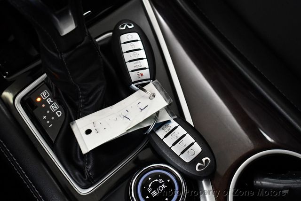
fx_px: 469
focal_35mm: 56
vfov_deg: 24.2
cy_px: 100
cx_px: 150
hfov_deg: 35.6
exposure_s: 1/80
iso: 3200
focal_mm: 28
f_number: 4.2
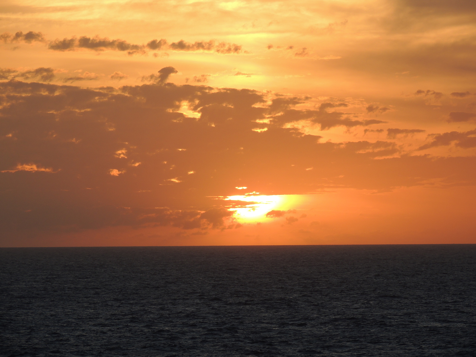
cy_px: 178
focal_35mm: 275
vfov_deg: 5.4
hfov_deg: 7.2
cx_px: 238
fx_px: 3781
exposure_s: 1/400
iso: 100
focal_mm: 49
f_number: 4.7
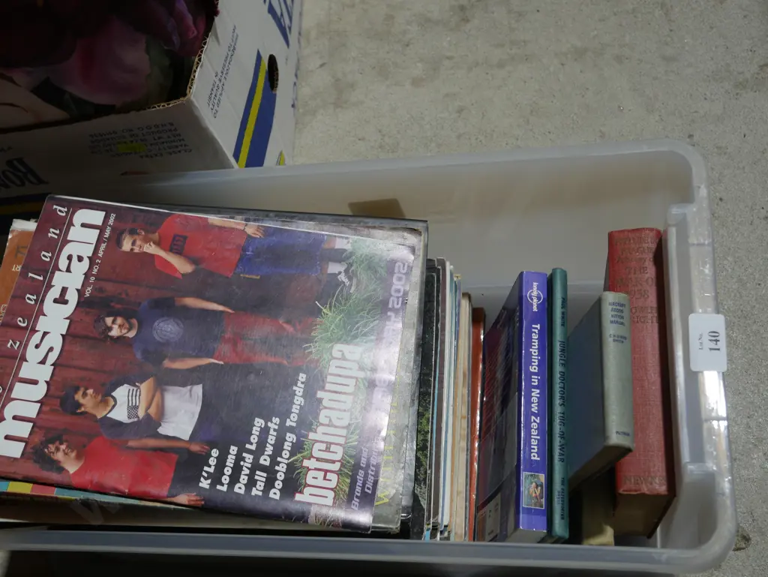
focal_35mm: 42
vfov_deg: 34.4
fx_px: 932
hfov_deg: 44.8
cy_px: 288
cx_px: 384
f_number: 4.6
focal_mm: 21
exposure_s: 1/60
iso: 250
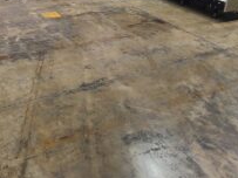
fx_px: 220
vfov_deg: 34.6
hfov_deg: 48.7
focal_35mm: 32
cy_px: -39
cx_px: 11
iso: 100
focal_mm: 2.2
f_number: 2.2
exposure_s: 1/60
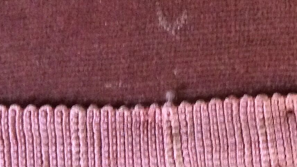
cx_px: 321
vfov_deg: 11.4
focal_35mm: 105
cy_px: -9
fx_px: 827
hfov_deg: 19.6
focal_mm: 3.3
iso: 250
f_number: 2.4
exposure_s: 1/17
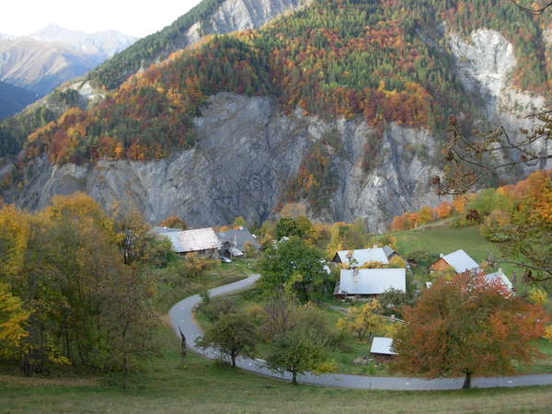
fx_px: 606
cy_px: 207
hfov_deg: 49.0
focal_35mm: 38
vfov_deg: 37.7
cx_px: 276
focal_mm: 6.3
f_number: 2.9
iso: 79
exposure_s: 1/140
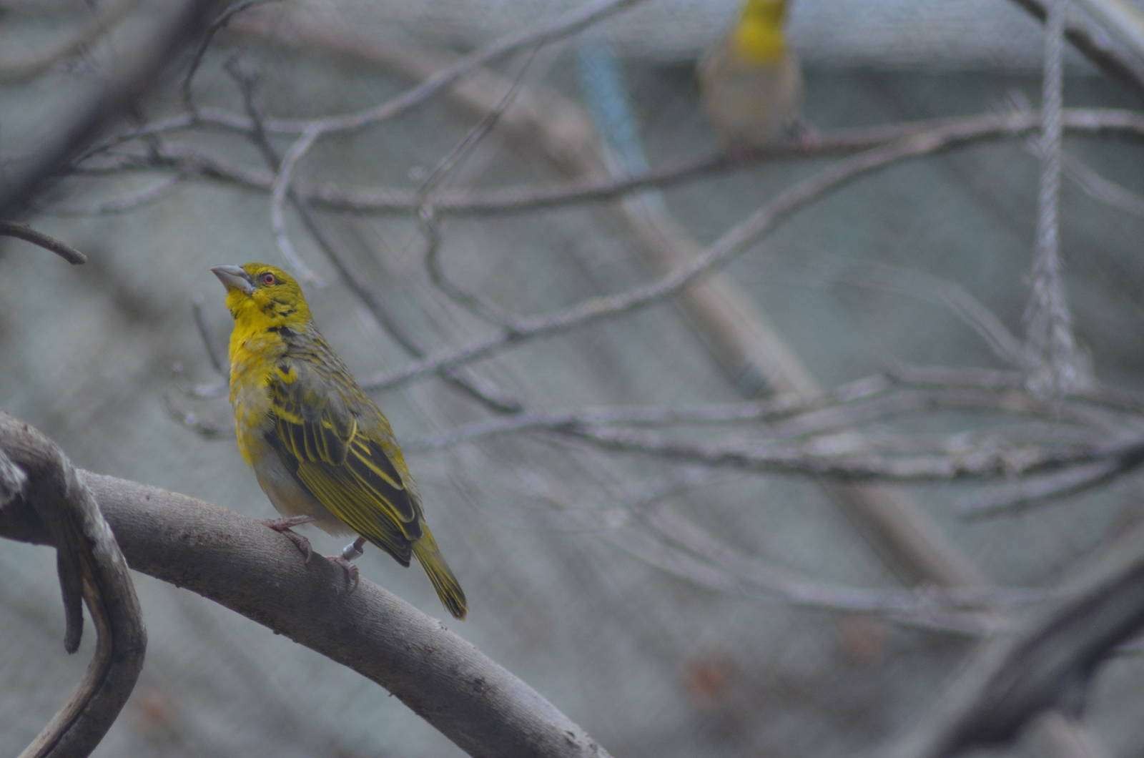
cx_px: 572
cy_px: 379
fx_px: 14271
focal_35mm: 450
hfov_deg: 4.6
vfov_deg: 3.0
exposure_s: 1/640
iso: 800
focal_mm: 300
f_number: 5.6
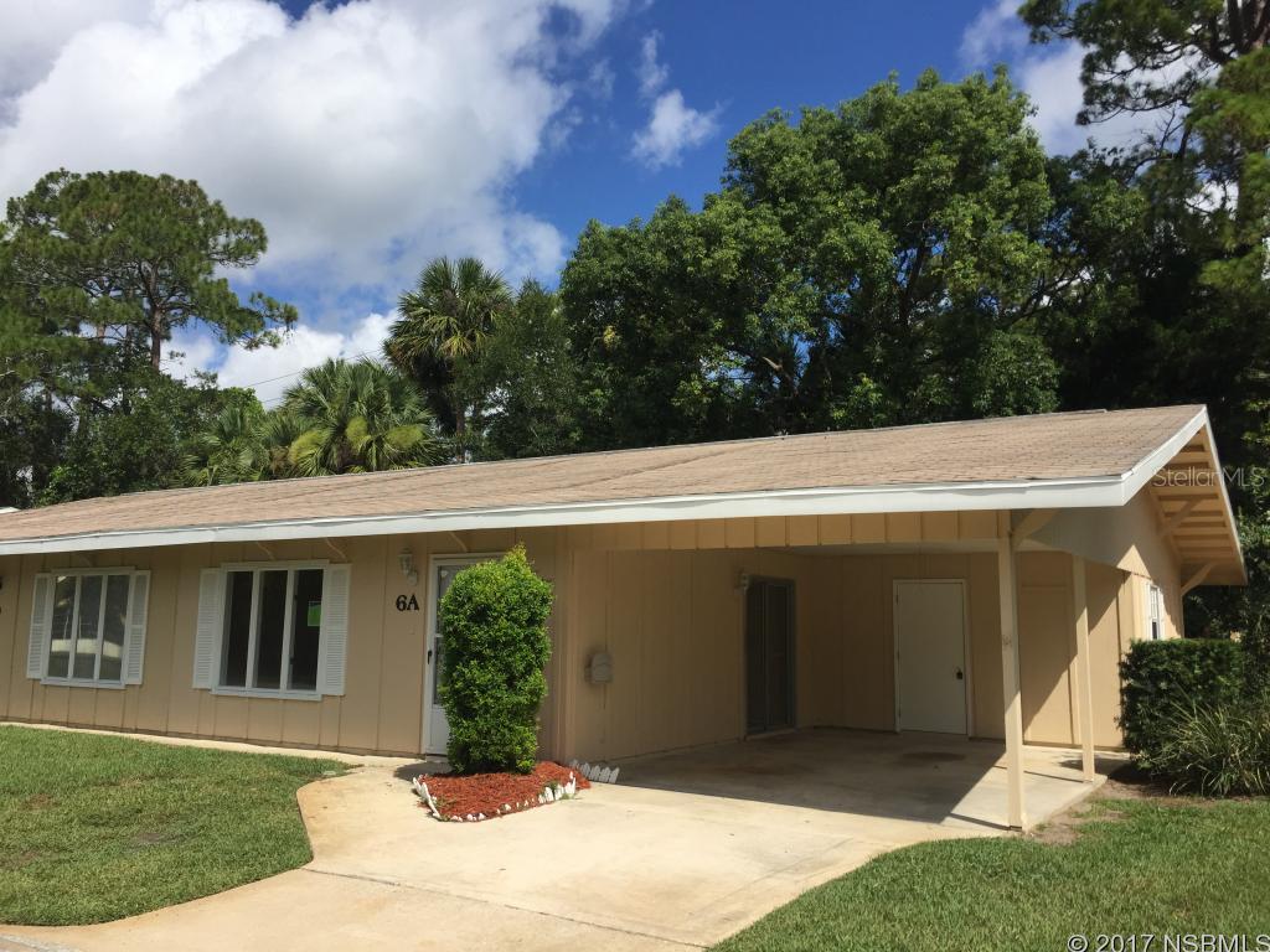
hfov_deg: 61.7
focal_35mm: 29
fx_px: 1064
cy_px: 476
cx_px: 635
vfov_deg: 48.2
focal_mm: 4.15
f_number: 2.2
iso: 32
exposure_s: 1/2825
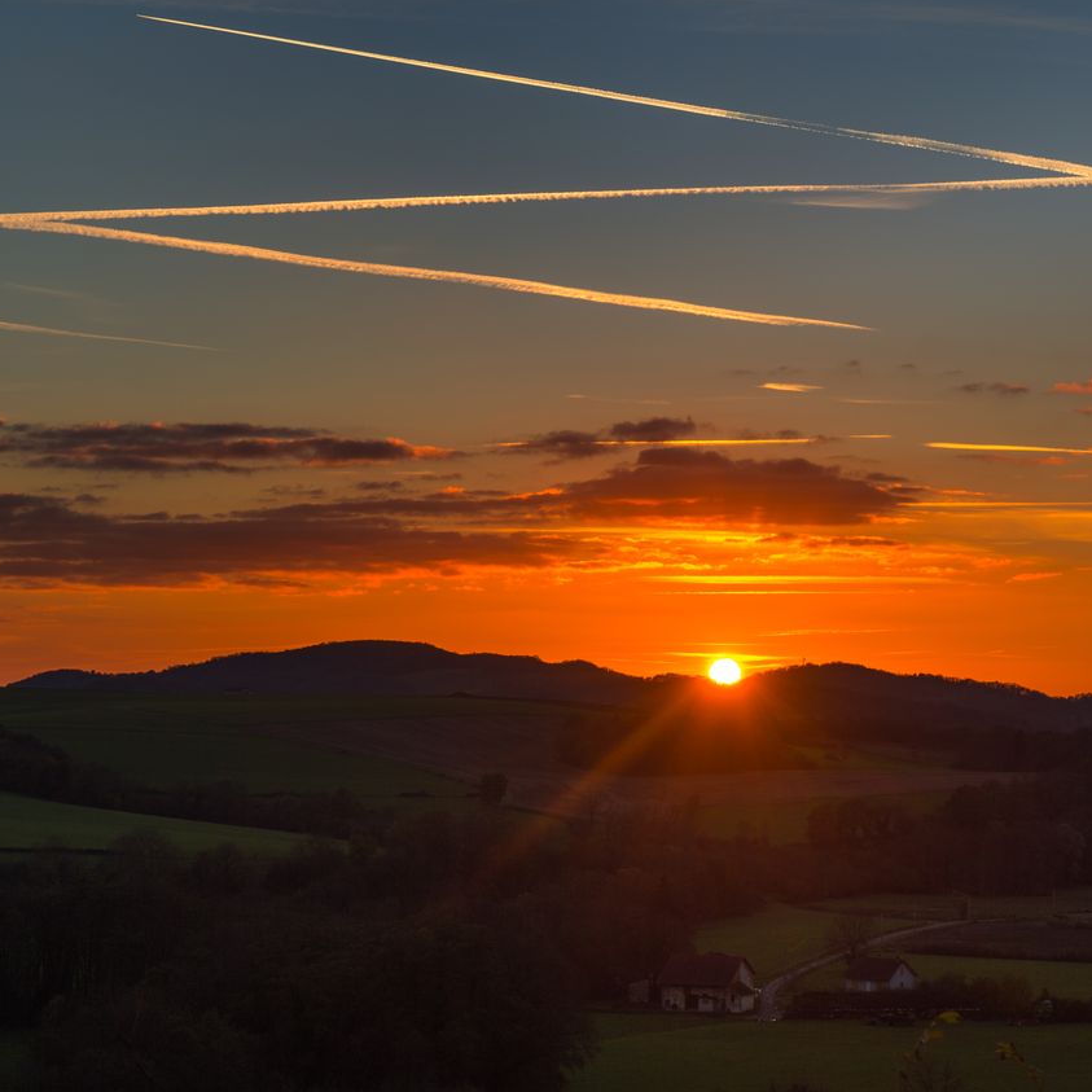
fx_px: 2855
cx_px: 725
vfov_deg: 21.7
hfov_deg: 21.6
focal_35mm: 80
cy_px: 547
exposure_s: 1/90
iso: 100
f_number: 11
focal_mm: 62
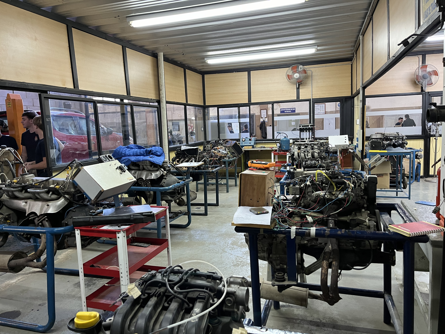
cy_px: 167
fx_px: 334
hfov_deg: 67.3
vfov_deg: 53.1
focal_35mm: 26
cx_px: 222
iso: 160
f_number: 1.6
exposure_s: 1/50
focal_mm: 5.1
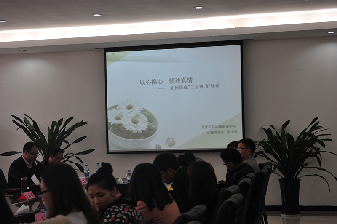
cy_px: 112
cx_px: 168
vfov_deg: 19.4
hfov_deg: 28.9
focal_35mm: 70
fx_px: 655
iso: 800
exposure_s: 1/125
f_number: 5.6
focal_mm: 70
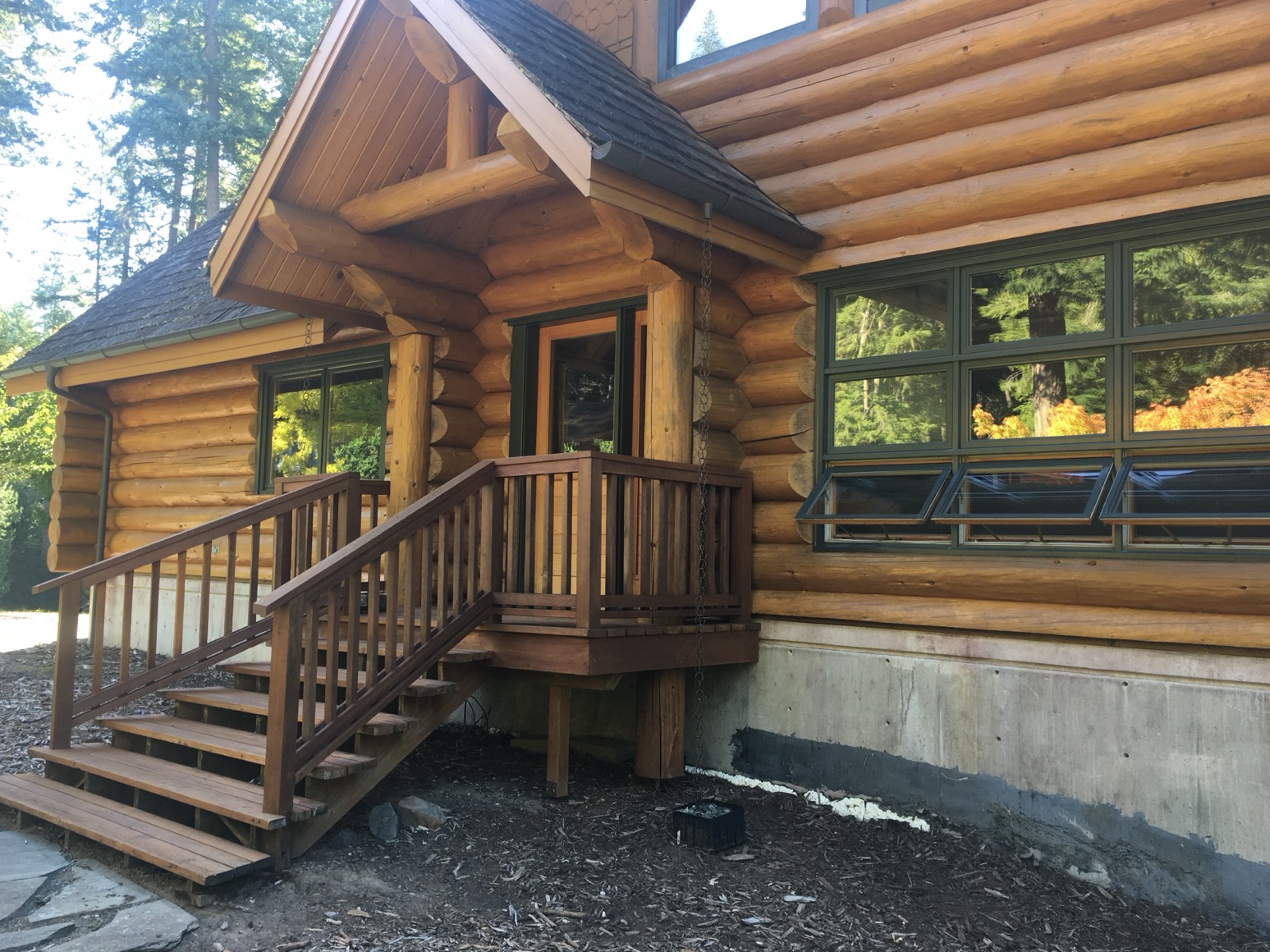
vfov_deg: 46.8
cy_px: 473
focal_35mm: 30
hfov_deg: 60.0
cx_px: 619
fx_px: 1101
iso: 32
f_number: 2.2
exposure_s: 1/60
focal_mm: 4.15
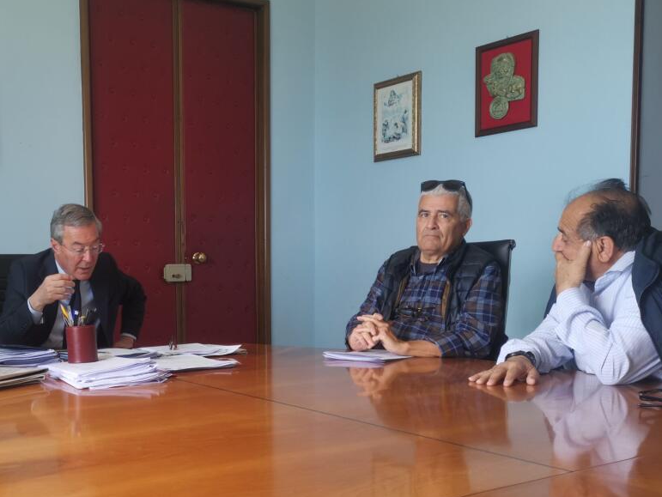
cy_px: 330
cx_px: 185
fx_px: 804
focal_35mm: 42
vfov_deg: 34.1
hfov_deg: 43.7
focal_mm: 5.58
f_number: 1.8
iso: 80
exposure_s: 1/100
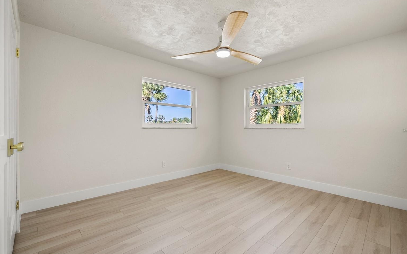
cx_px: 213
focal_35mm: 15
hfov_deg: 101.4
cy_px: 130
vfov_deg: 74.8
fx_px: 166
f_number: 9
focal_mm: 14
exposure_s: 1/8
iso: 250
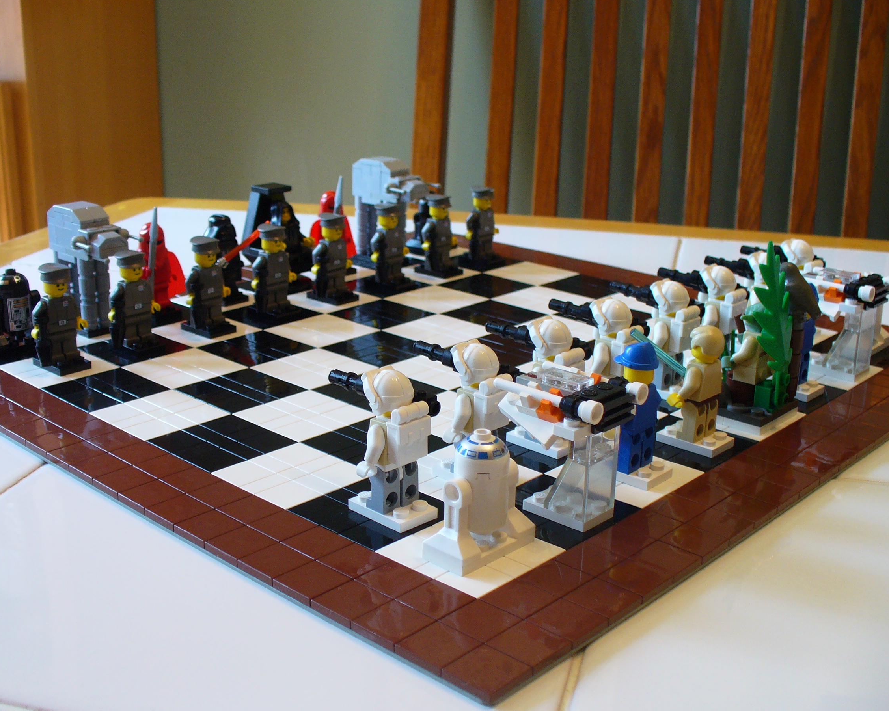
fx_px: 1079
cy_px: 373
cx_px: 424
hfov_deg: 44.8
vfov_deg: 36.5
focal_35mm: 41
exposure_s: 1/25
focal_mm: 6.1
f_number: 2.8
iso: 100
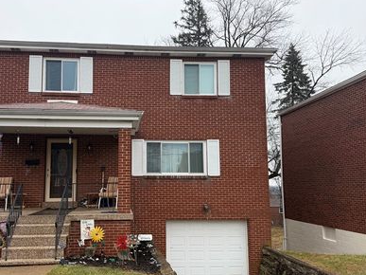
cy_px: 151
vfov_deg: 45.4
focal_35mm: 31
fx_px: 328
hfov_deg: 57.9
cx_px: 145
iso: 80
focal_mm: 6.76
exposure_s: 1/677
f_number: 1.78
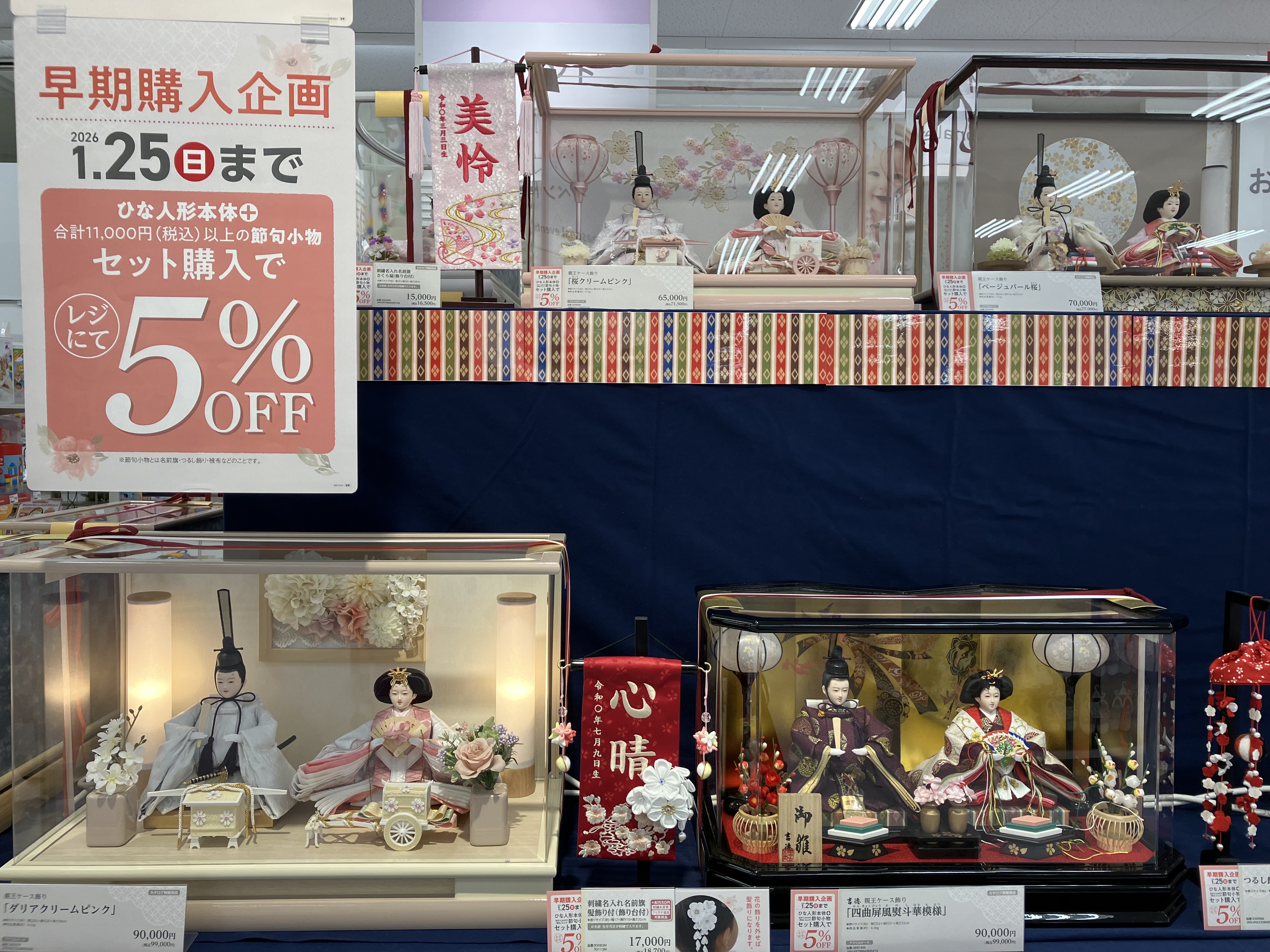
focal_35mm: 28
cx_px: 635
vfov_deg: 49.7
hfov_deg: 63.4
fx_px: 1027
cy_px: 476
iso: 50
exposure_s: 1/120
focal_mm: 3.99
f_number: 1.8
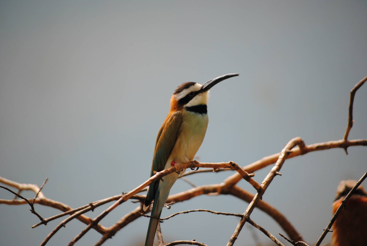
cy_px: 123
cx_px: 184
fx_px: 2296
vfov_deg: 6.1
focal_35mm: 225
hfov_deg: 9.1
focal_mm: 150
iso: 400
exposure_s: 1/500
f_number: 5
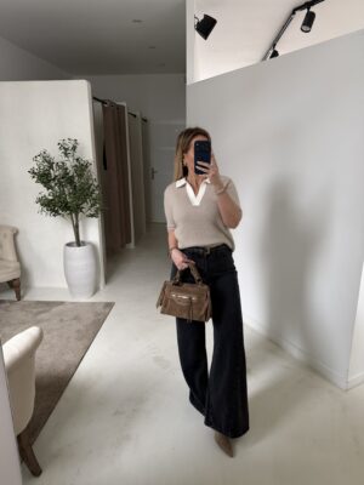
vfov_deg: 71.6
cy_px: 242
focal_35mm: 24
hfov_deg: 56.8
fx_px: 336
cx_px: 182
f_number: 1.78
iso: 320
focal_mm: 6.76
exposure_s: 1/57
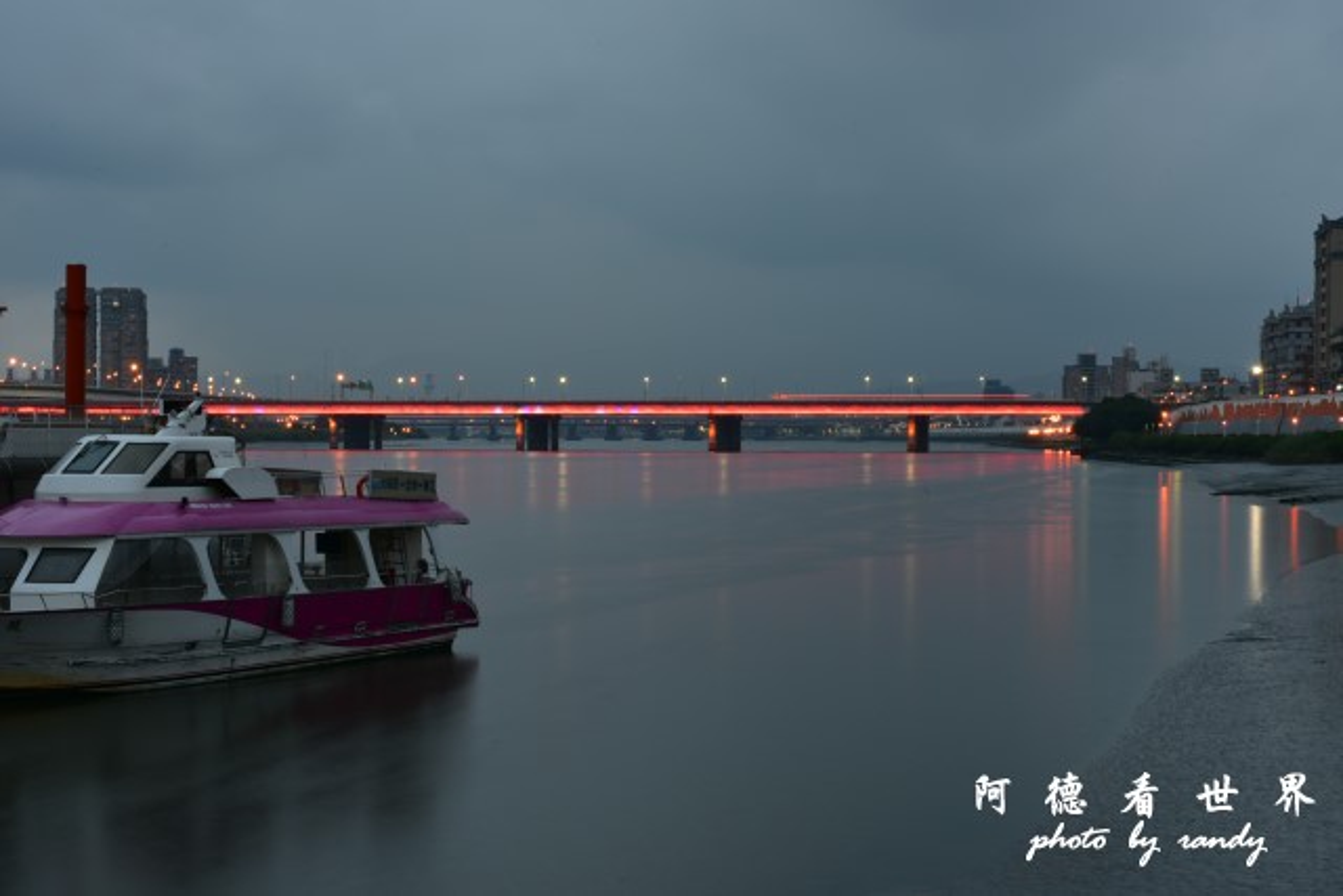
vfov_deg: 21.9
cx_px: 672
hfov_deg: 32.4
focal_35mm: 62
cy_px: 448
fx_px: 2313
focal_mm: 62
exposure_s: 8
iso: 100
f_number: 22
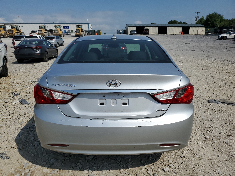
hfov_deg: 67.3
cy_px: 88
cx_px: 118
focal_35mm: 26
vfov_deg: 53.1
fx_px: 177
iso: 50
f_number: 1.5
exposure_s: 1/10000
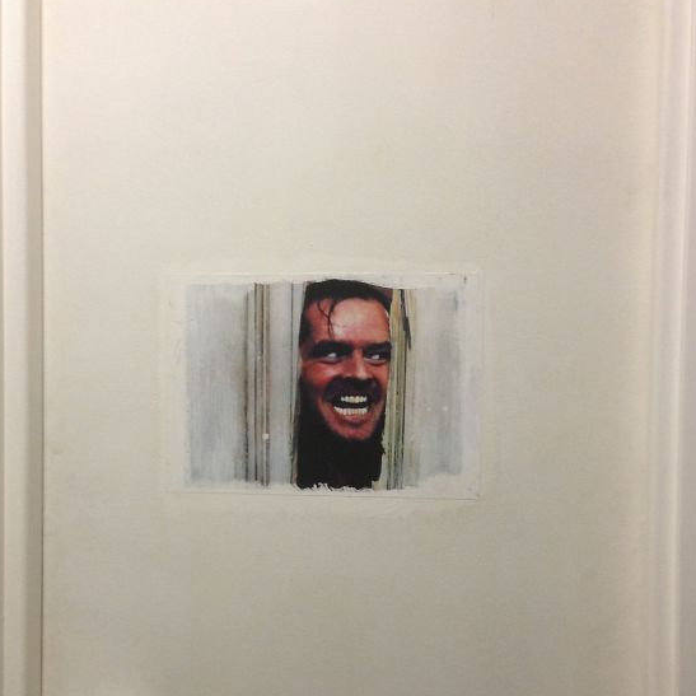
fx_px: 978
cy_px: 416
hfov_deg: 39.2
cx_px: 352
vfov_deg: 39.0
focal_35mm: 43
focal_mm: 4.13
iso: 125
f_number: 2.4
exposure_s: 1/20
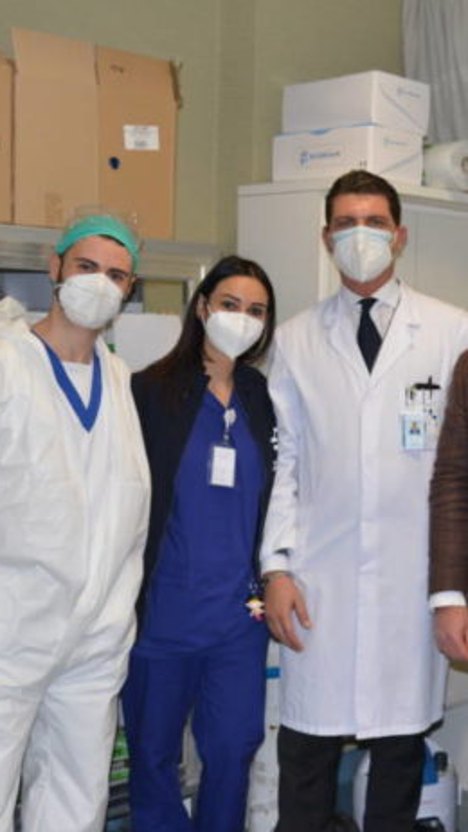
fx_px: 1323
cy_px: 417
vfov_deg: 34.9
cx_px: 490
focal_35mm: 60
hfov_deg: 19.4
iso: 640
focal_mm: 38
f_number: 4
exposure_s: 1/100
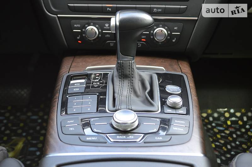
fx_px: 357
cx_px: 126
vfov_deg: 26.4
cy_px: 84
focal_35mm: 51
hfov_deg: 38.9
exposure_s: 1/50
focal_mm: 34
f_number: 5
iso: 400
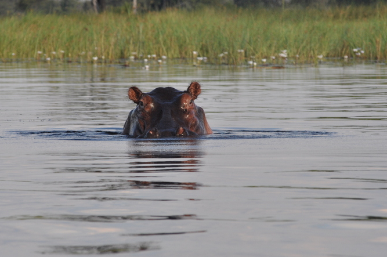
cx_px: 166
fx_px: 3865
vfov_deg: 3.8
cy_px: 123
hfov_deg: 5.7
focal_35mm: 360
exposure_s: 1/400
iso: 320
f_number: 11
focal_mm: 200
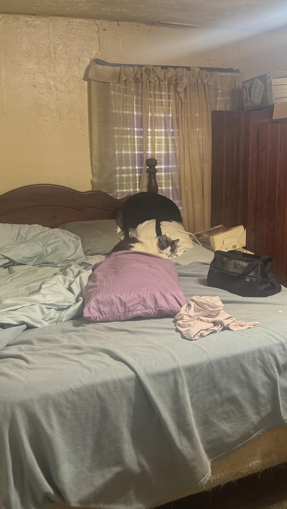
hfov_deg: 26.5
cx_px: 235
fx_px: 595
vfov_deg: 46.3
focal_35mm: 44
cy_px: 219
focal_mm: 6.76
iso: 320
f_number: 1.78
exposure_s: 1/60
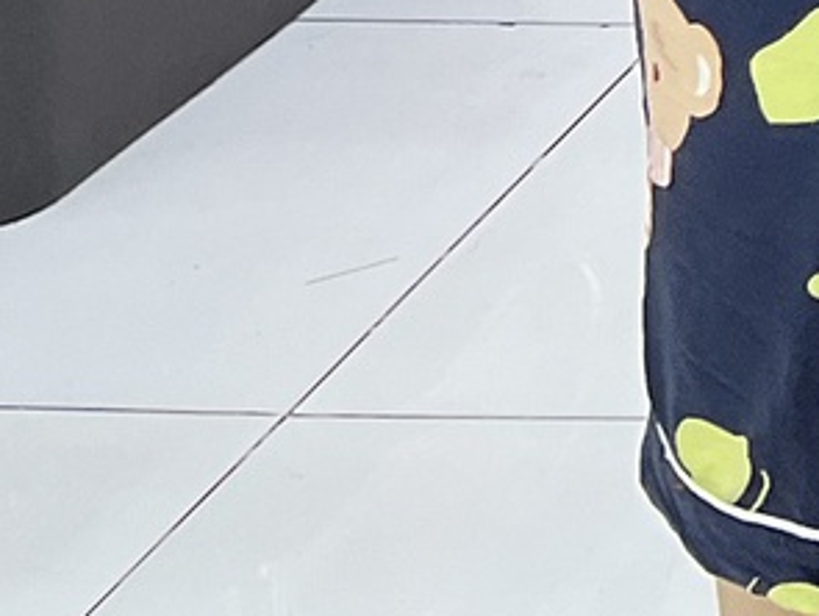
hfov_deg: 8.9
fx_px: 4169
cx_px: 2571
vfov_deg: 7.2
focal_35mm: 176
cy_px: -1457
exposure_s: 1/100
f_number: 1.5
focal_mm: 5.7
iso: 50
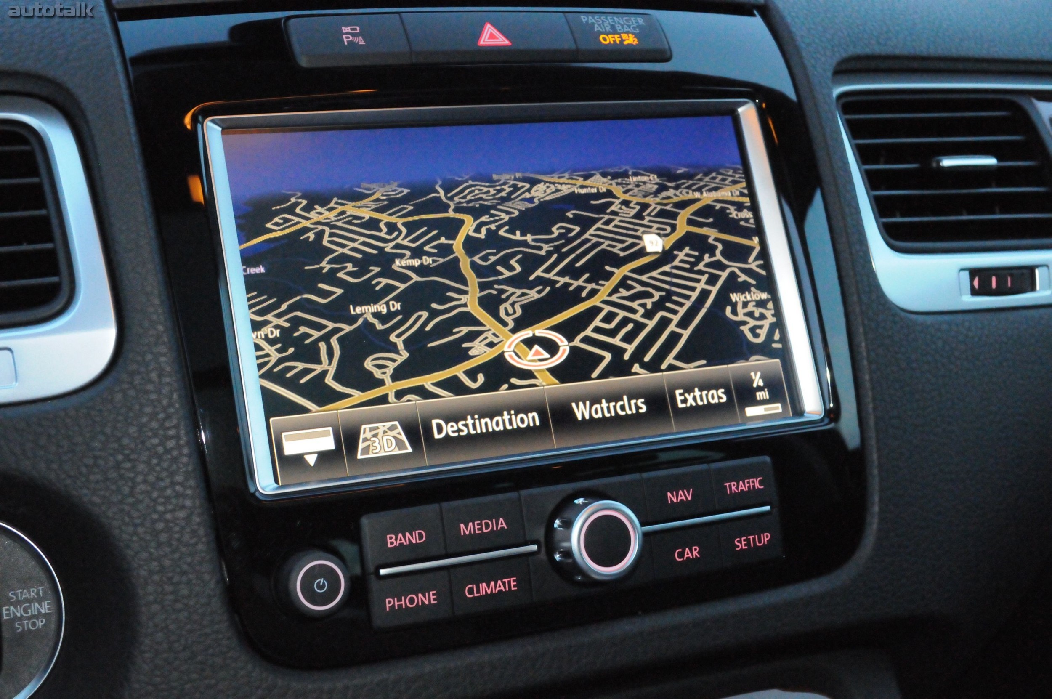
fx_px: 1489
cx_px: 526
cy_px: 350
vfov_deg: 26.4
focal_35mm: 51
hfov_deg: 38.9
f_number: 8
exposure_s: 1/60
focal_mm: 34
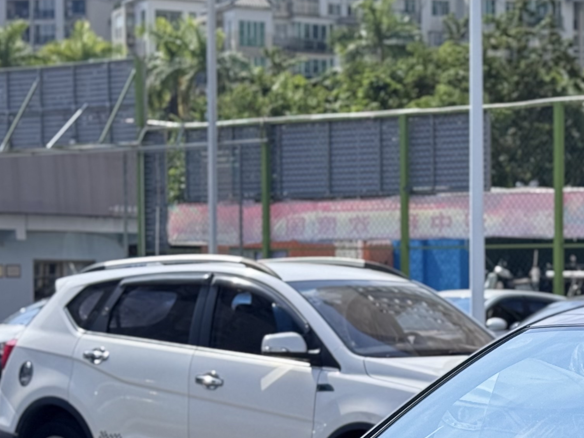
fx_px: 2176
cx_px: 628
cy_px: 366
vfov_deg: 11.4
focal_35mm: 129
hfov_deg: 14.9
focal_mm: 6.76
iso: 64
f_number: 1.78
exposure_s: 1/3610
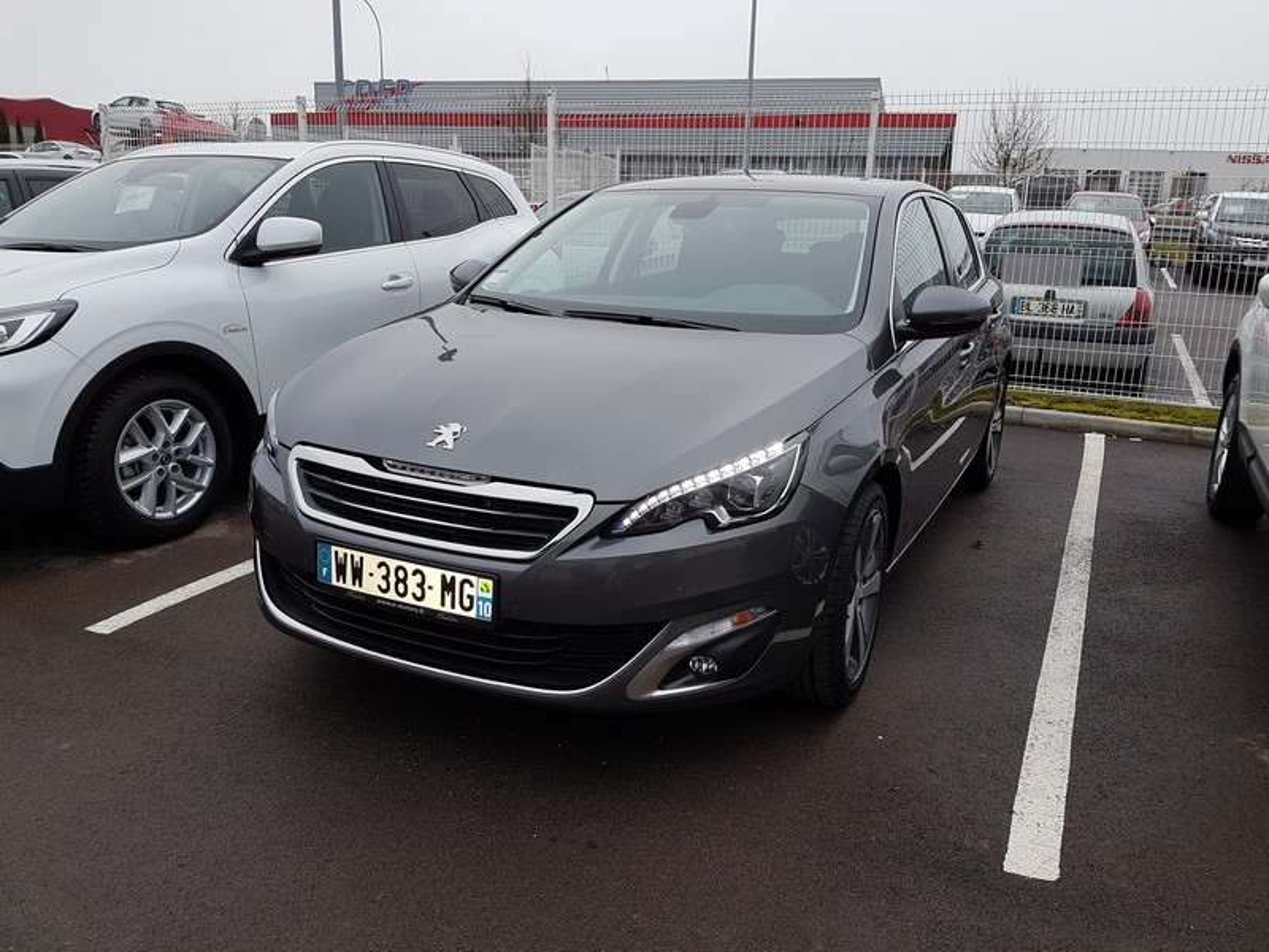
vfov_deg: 53.1
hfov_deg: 67.3
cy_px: 476
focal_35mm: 26
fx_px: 953
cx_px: 634
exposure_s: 1/208
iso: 40
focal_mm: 4.2
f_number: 1.7
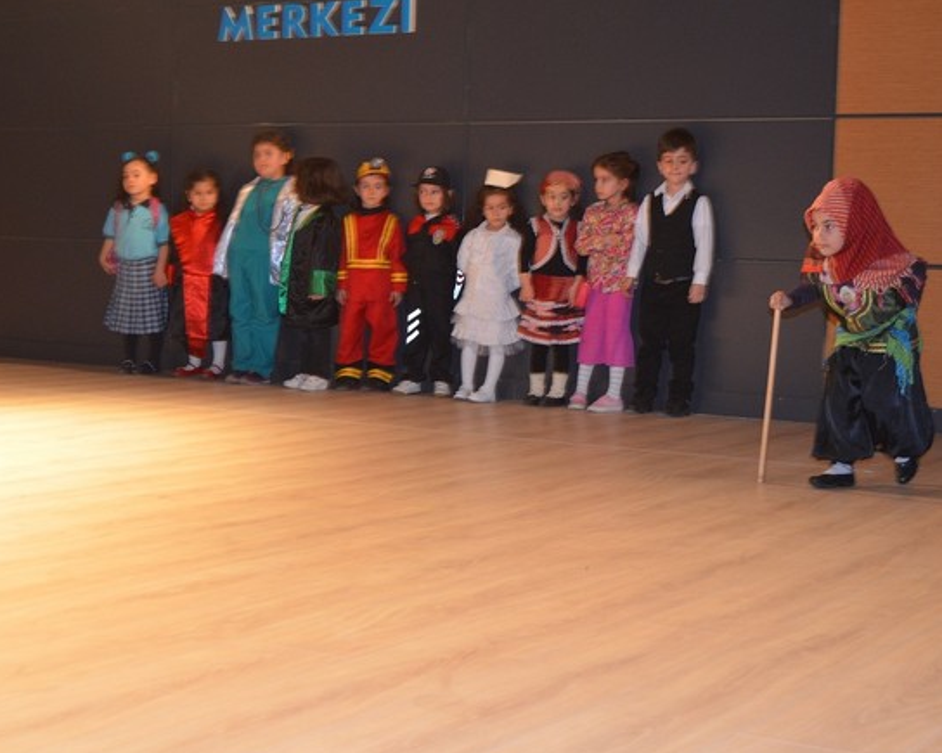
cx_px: 488
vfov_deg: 25.1
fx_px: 1689
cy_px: 383
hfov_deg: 31.2
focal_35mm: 61
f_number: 4.5
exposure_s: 1/60
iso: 900
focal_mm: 35
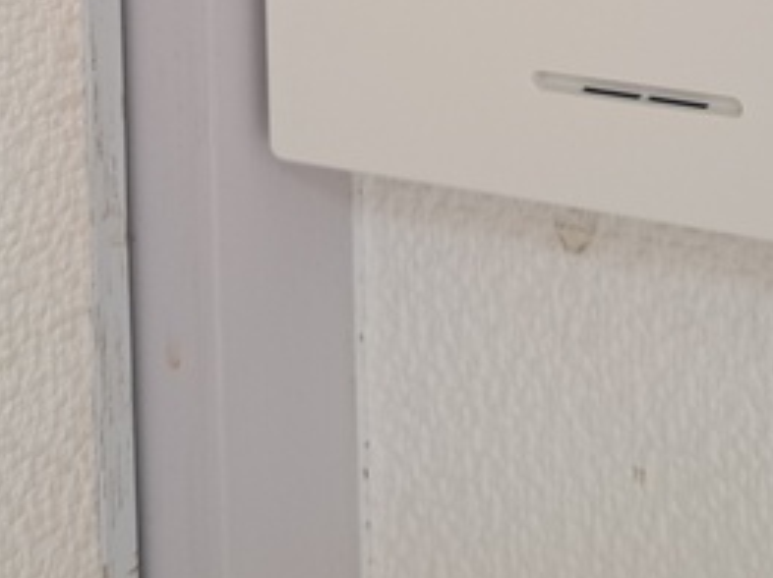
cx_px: 670
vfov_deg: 14.9
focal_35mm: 88
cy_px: -419
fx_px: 1963
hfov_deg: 21.8
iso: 80
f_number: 1.8
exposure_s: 1/50
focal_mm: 5.23
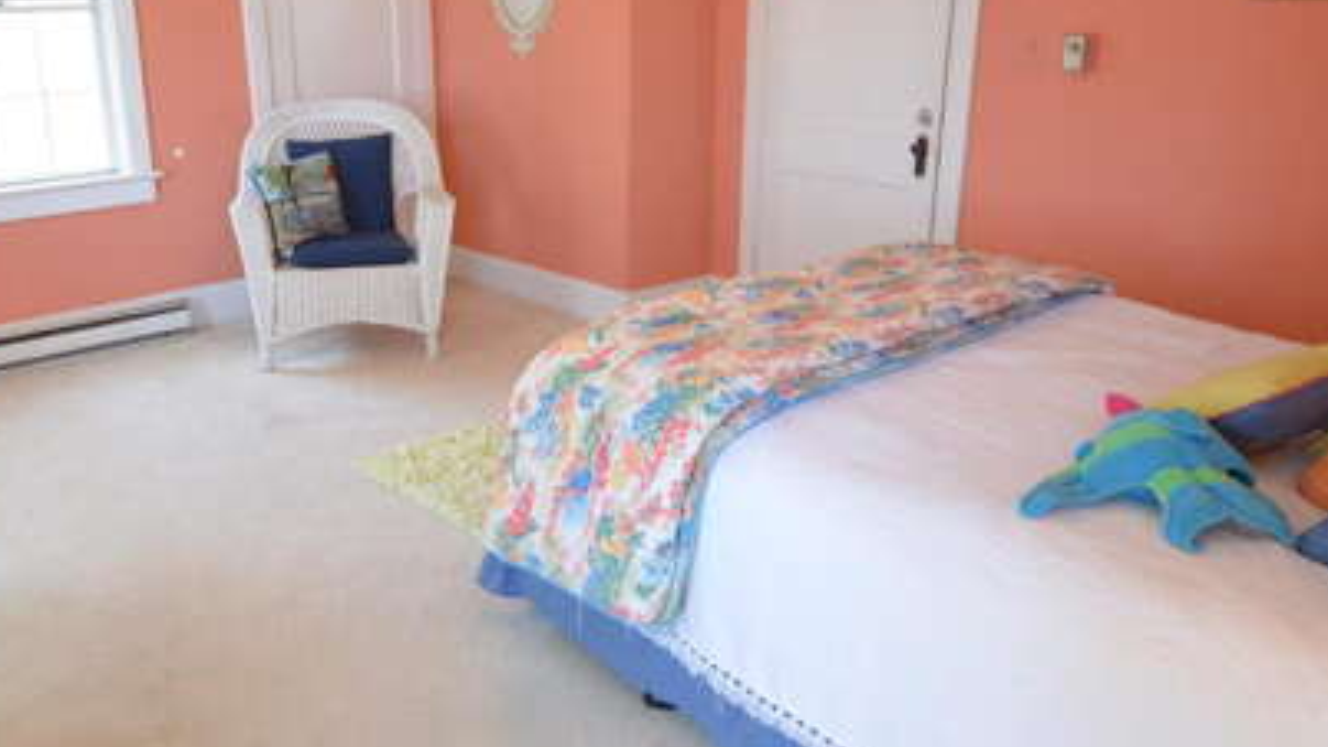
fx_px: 1056
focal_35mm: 30
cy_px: 324
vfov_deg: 38.9
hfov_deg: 63.7
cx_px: 532
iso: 1000
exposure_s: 1/100
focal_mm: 10
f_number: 5
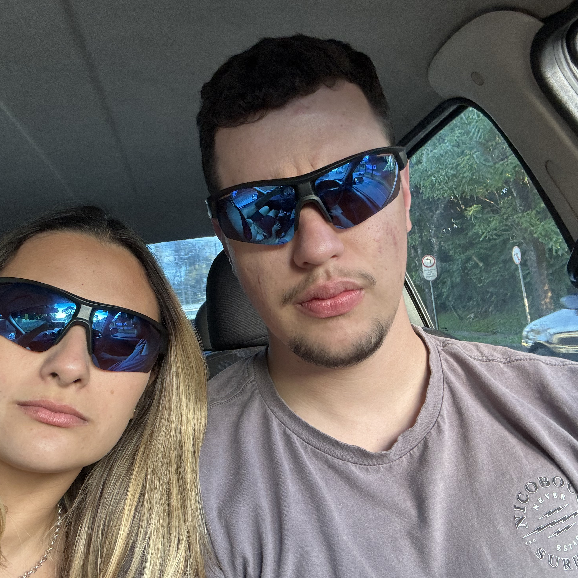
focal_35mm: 28
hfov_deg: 56.5
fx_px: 529
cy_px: 293
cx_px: 213
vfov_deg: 57.3
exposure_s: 1/71
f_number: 1.9
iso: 80
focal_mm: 2.69
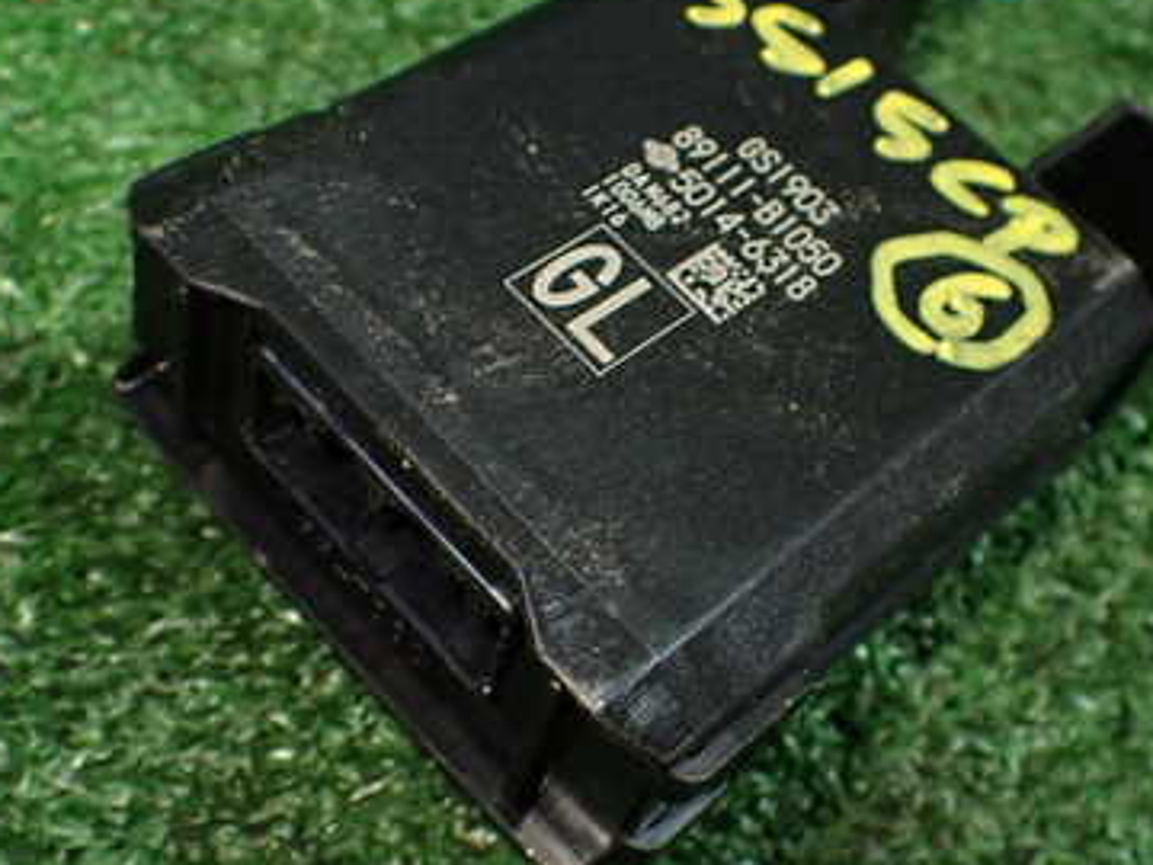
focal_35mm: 50
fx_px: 1665
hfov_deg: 38.1
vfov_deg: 29.1
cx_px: 663
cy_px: 442
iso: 640
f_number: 2.3
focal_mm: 5.4
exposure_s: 1/125
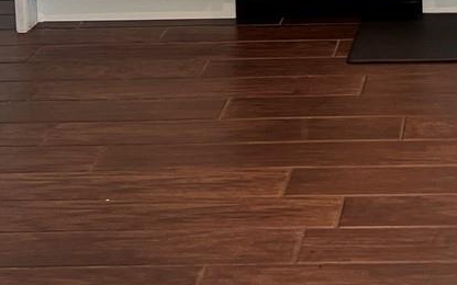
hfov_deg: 18.9
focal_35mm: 106
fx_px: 1320
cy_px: -232
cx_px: 493
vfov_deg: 11.4
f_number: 1.5
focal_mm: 5.7
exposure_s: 1/60
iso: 64
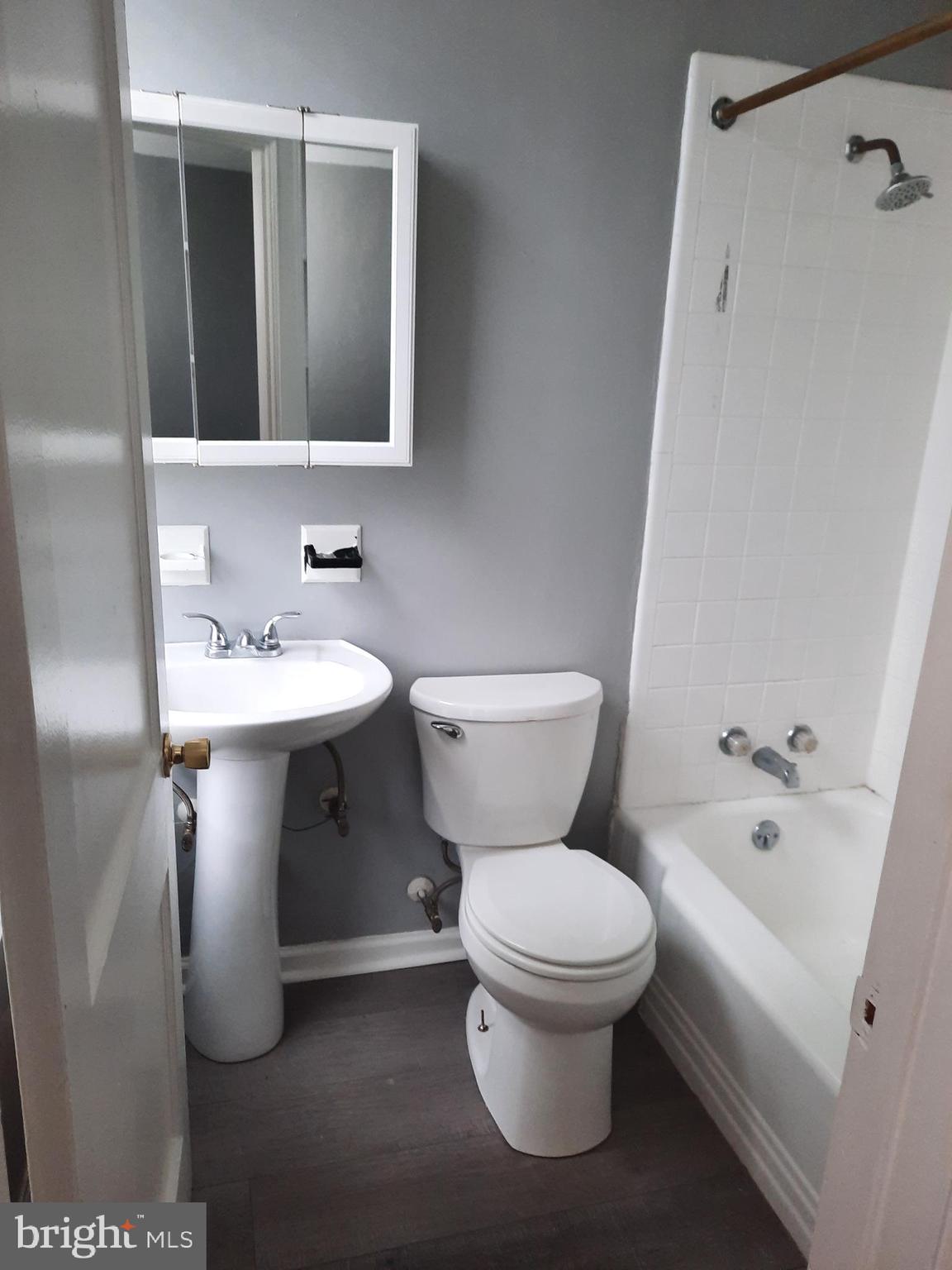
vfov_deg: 69.4
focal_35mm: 25
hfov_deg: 54.9
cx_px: 476
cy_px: 635
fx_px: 917
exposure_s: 1/60
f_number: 2
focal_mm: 4.6
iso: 200
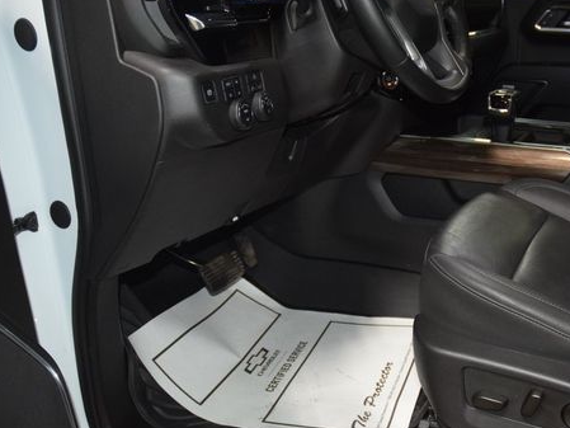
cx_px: 400
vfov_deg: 38.6
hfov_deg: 48.9
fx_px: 609
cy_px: 239
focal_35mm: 37
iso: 1800
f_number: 3.5
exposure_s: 1/80
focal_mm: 18
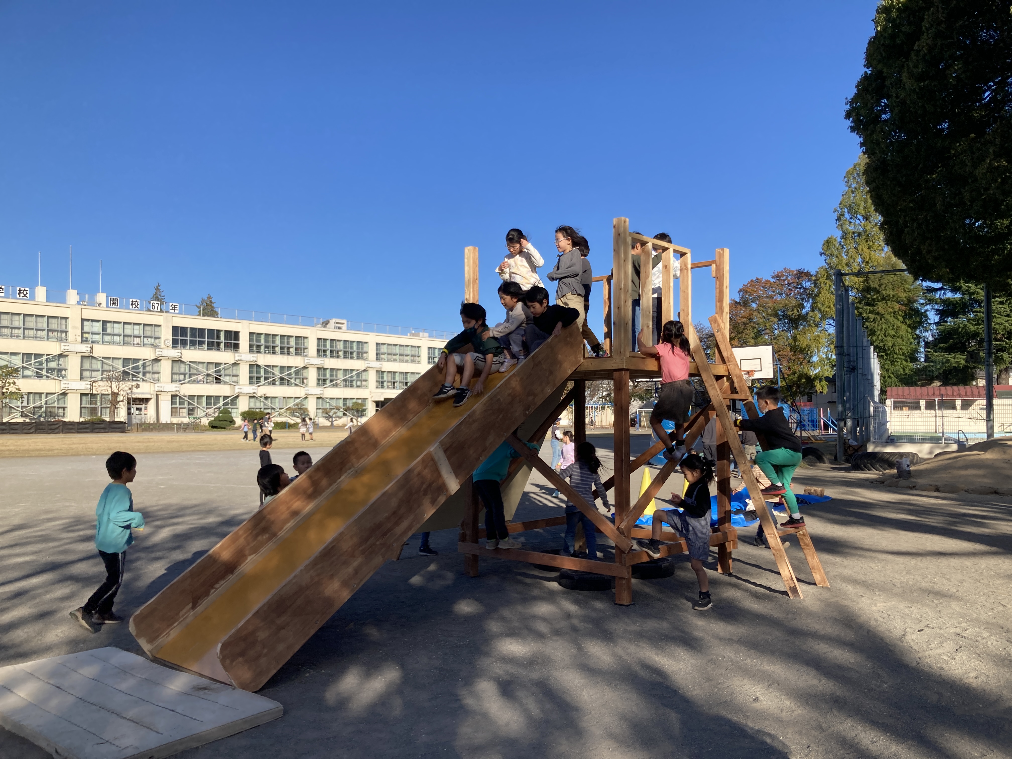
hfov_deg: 63.4
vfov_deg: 49.7
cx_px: 506
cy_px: 380
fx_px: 819
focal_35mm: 28
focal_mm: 3.99
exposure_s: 1/1919
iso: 20
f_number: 1.8
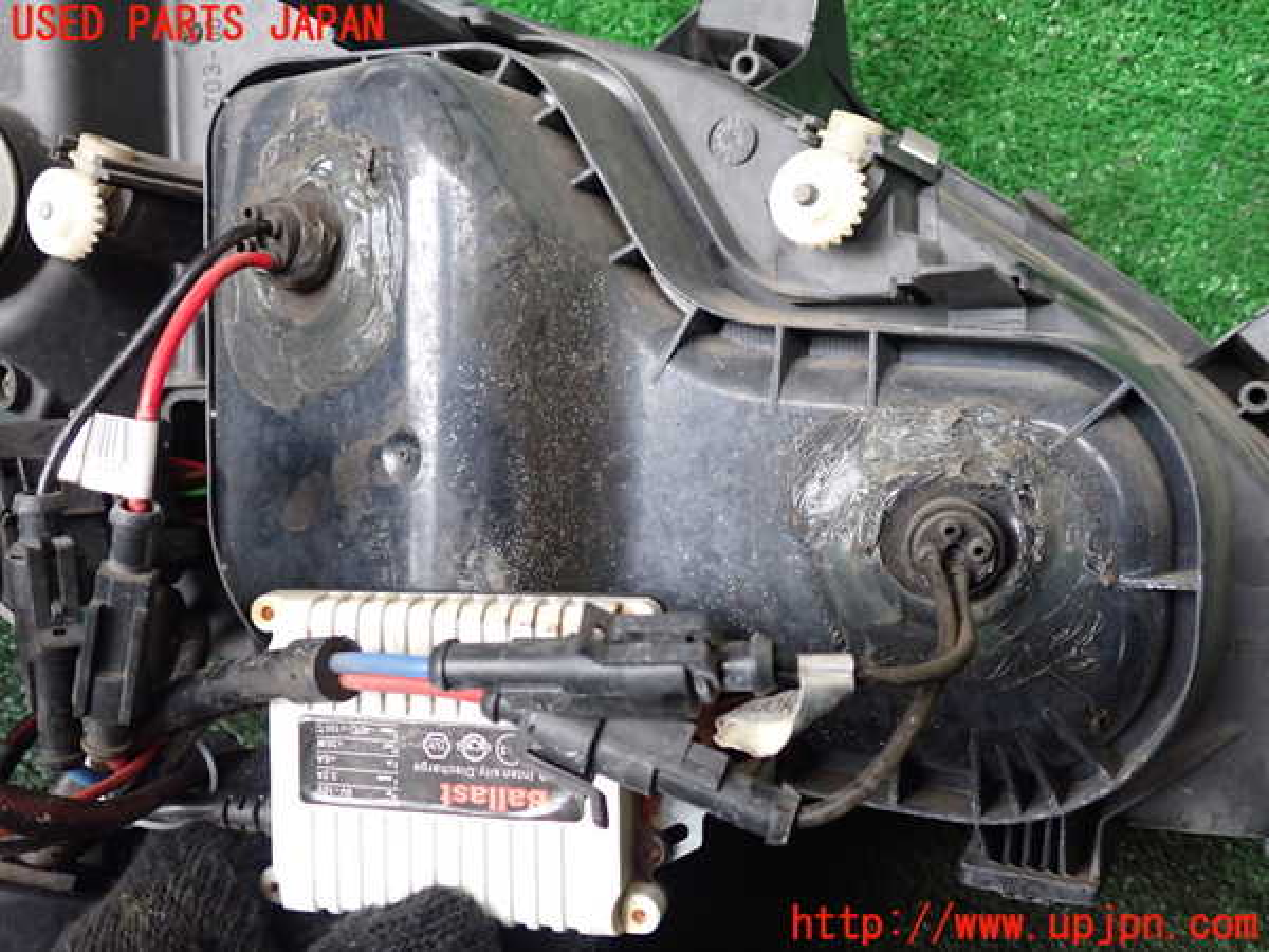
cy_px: 476
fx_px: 1100
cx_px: 634
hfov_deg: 60.0
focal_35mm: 30
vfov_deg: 46.8
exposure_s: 1/30
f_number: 2.3
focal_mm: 5.4
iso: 500
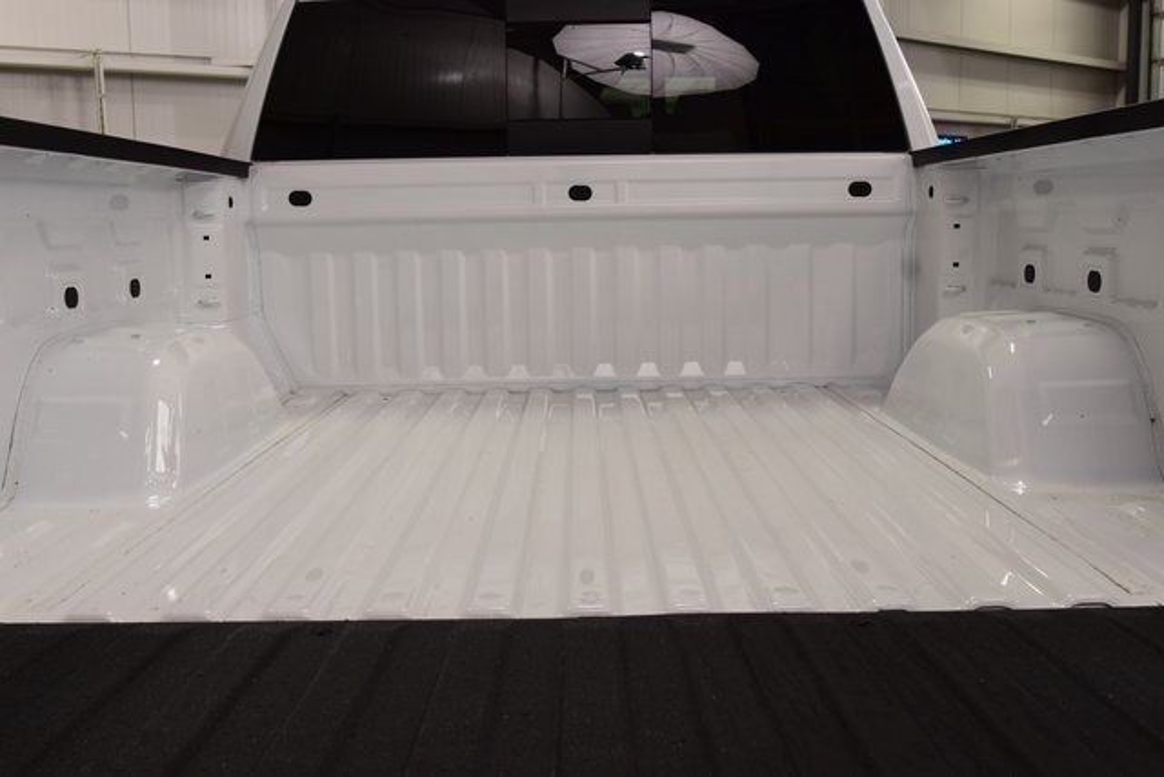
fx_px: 1164
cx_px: 582
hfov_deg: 53.1
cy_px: 388
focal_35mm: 36
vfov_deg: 36.9
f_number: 8
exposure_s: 1/50
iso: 400
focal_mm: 24
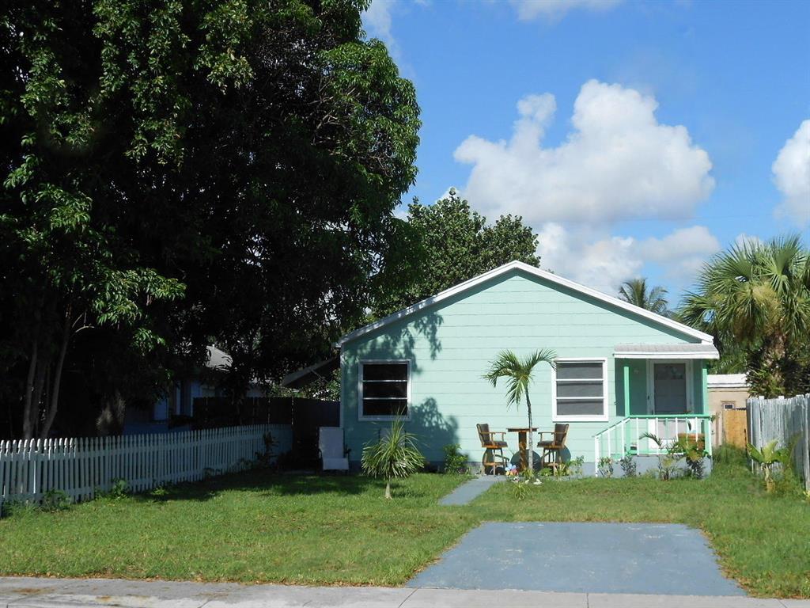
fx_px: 1147
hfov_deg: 38.9
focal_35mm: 49
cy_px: 304
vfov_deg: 29.7
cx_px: 405
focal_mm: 8.8
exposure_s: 1/800
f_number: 4.8
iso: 80
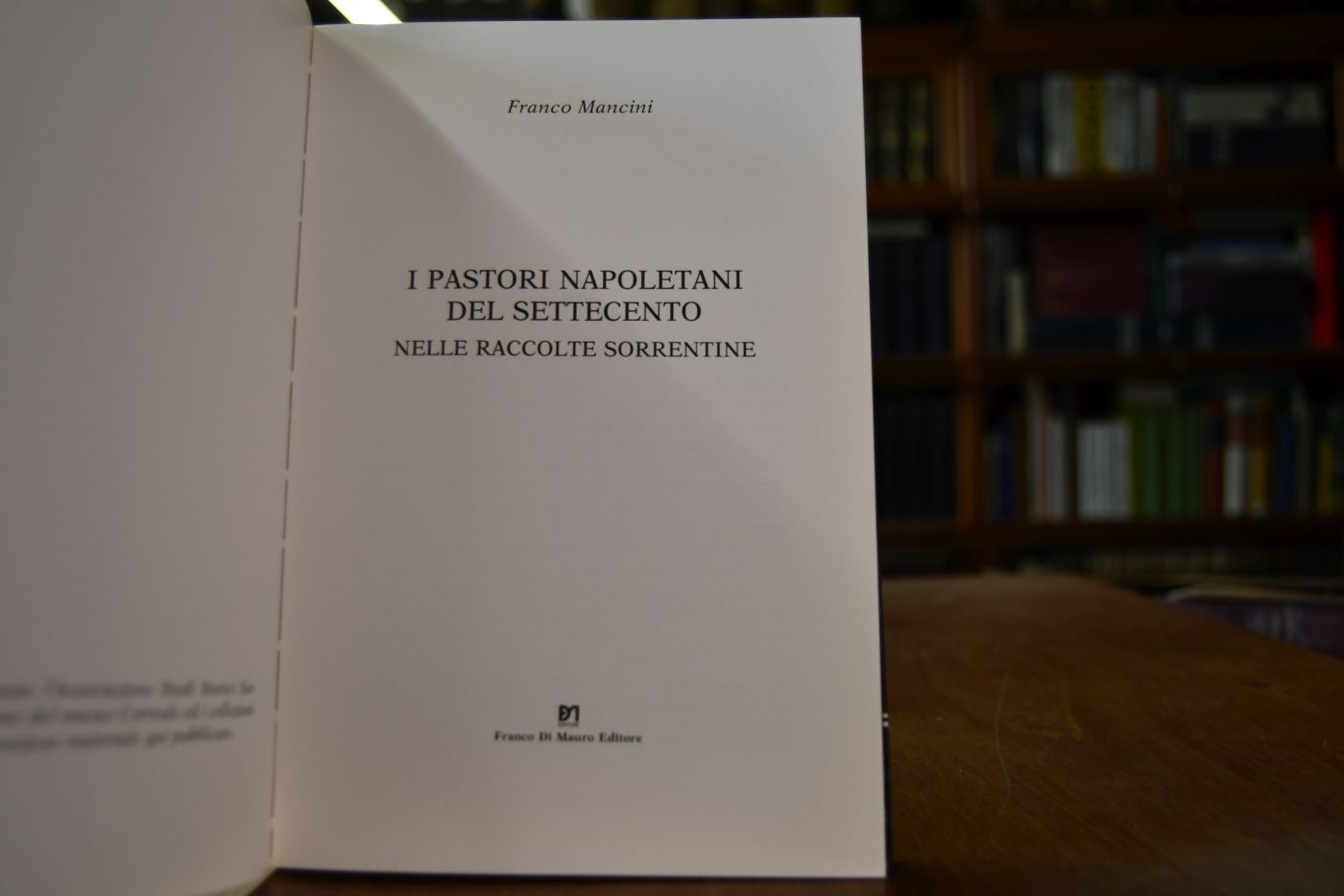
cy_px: 448
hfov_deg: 55.8
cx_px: 672
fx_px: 1269
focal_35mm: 34
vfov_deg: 38.9
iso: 560
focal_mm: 23
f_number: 3.8
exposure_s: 1/250
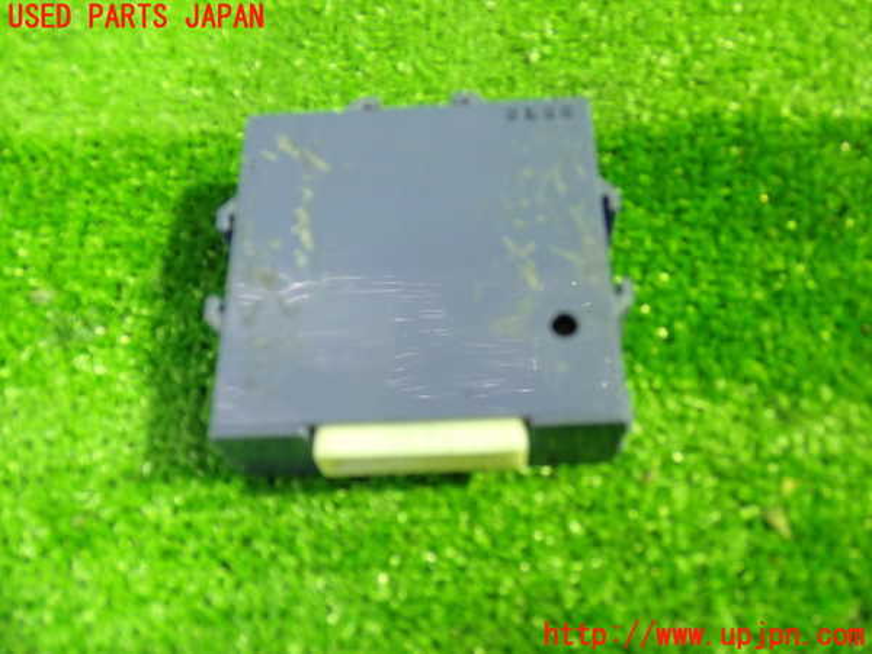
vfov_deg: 44.2
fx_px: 806
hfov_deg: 56.8
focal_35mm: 32
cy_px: 327
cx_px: 436
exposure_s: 1/15
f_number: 2.4
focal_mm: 5.79
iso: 800
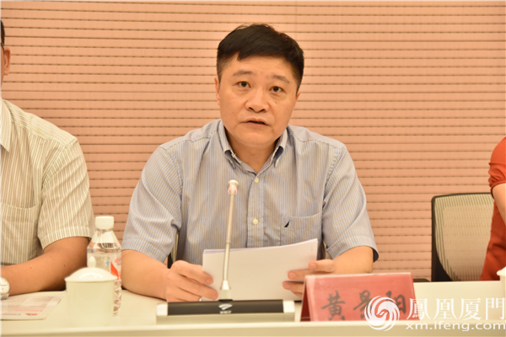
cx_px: 253
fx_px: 1054
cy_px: 168
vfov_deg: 18.2
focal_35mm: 75
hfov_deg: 27.0
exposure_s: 1/50
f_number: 3.5
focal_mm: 50
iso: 800
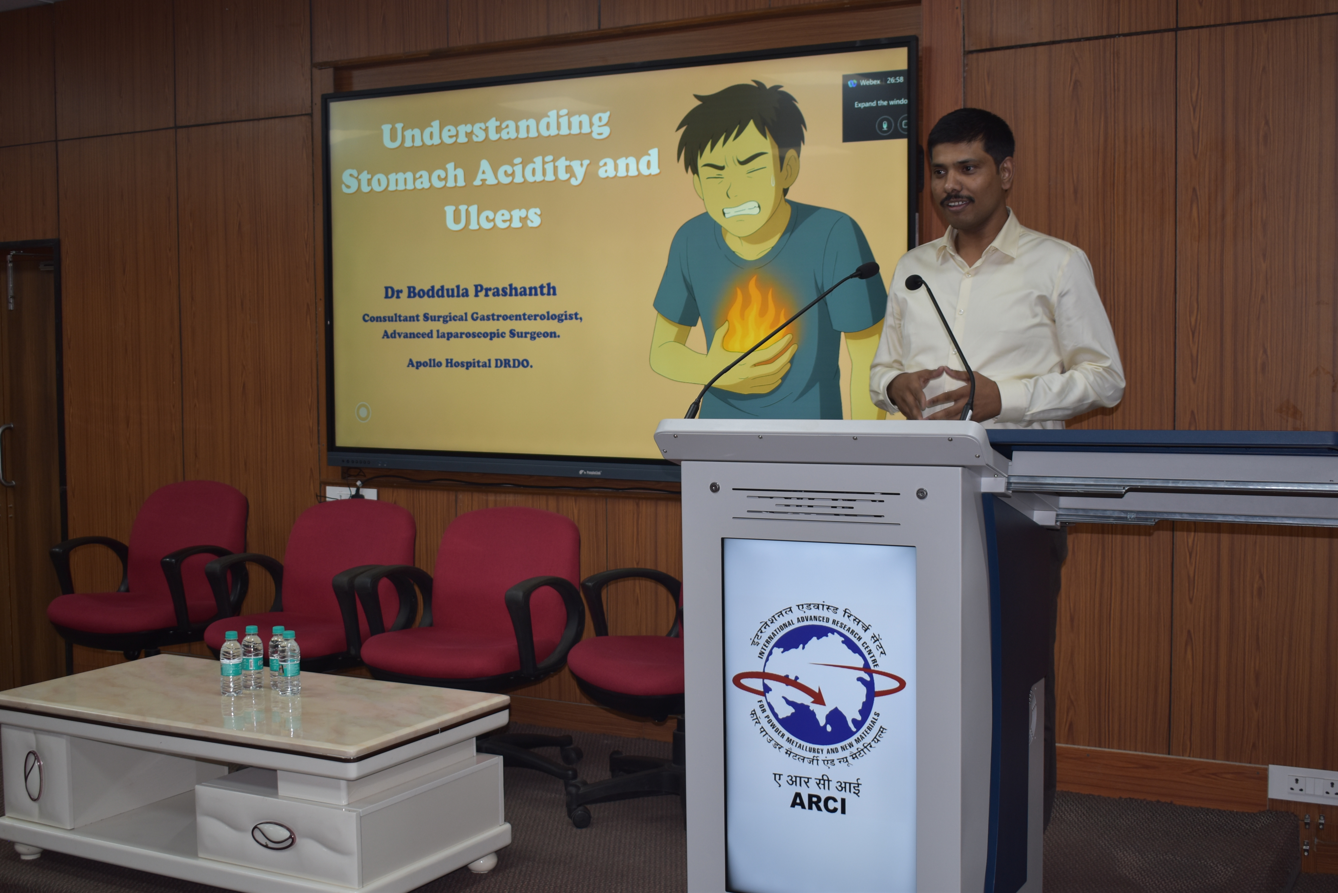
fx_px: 1617
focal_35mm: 44
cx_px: 669
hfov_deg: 45.0
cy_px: 446
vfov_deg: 30.9
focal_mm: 29
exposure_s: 1/60
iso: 220
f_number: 4.2
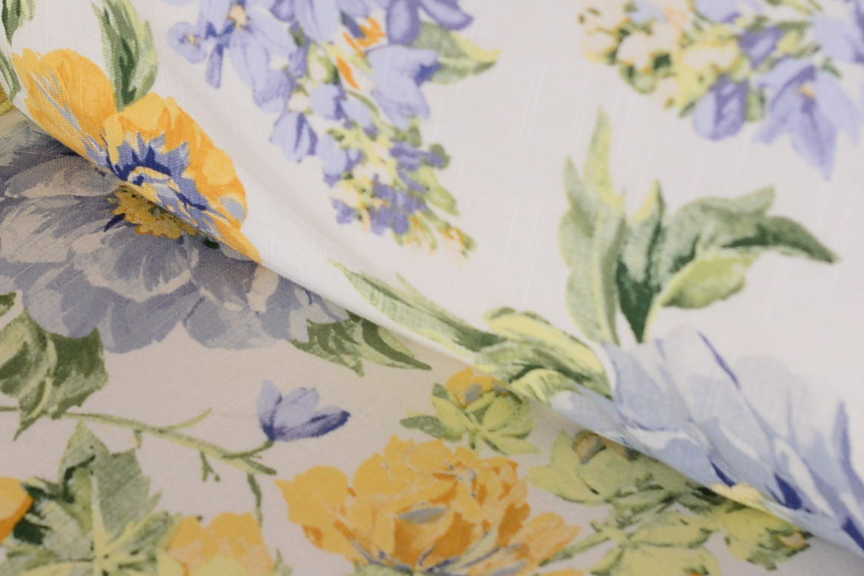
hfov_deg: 15.5
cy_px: 35
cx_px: 57
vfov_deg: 10.5
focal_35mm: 130
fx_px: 3121
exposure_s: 1/160
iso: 1250
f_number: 5
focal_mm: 50
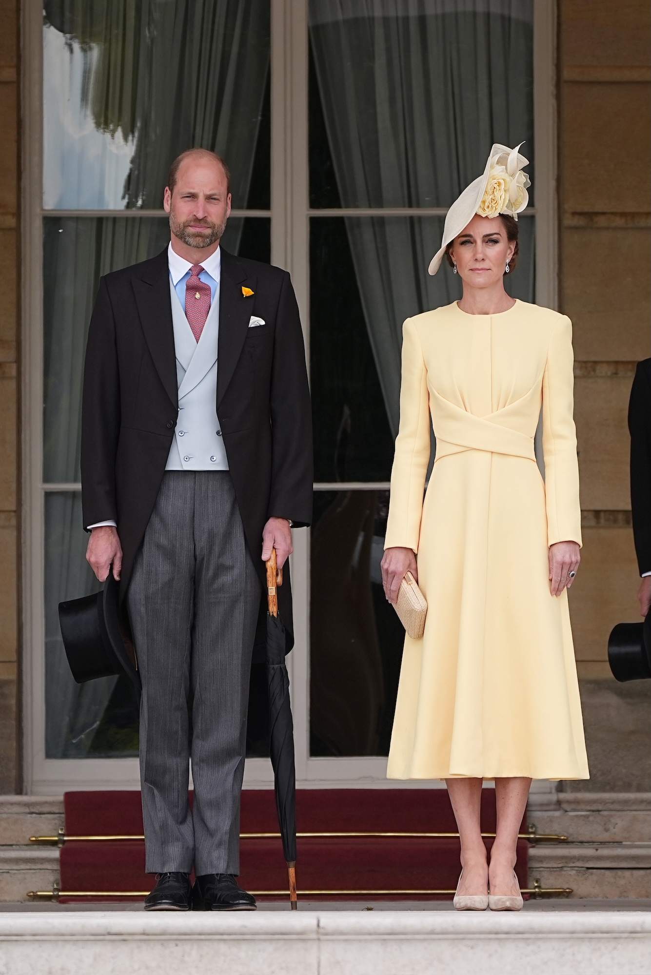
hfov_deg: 5.2
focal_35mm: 265
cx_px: 326
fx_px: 7181
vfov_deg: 7.8
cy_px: 488
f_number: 5.6
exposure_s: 1/1000
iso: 500
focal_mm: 265
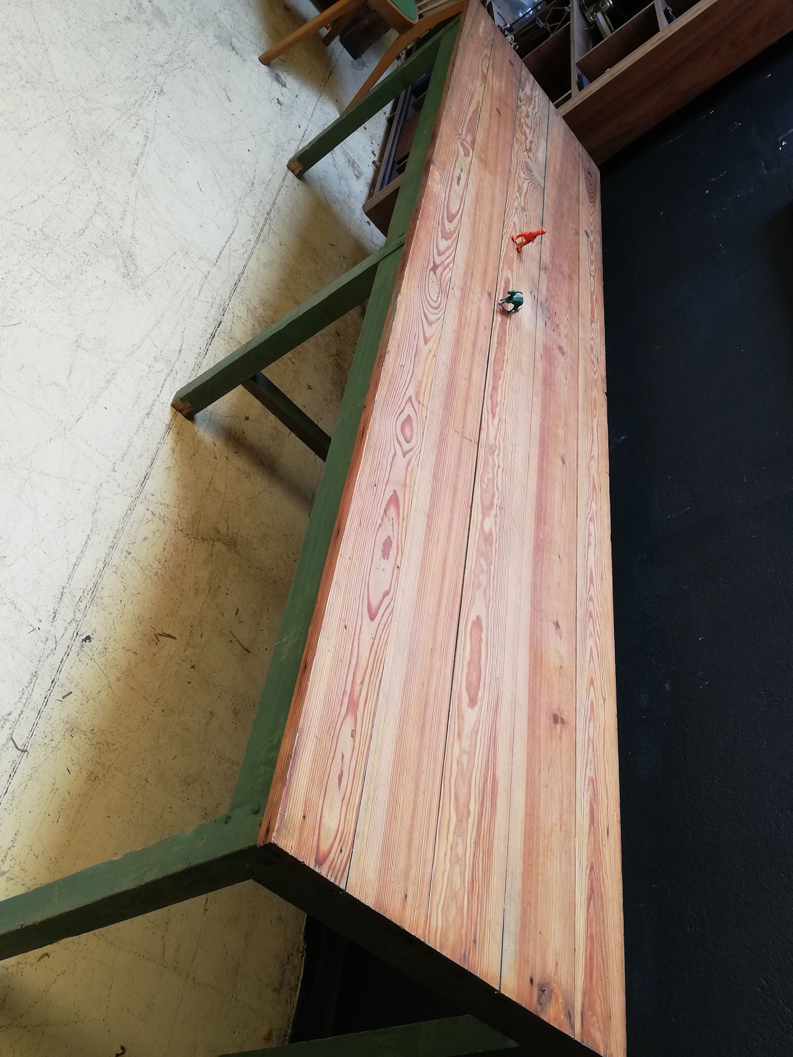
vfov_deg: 56.8
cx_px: 396
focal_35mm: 32
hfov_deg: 44.2
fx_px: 977
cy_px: 528
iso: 160
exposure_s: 1/50
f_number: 2.2
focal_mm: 3.81
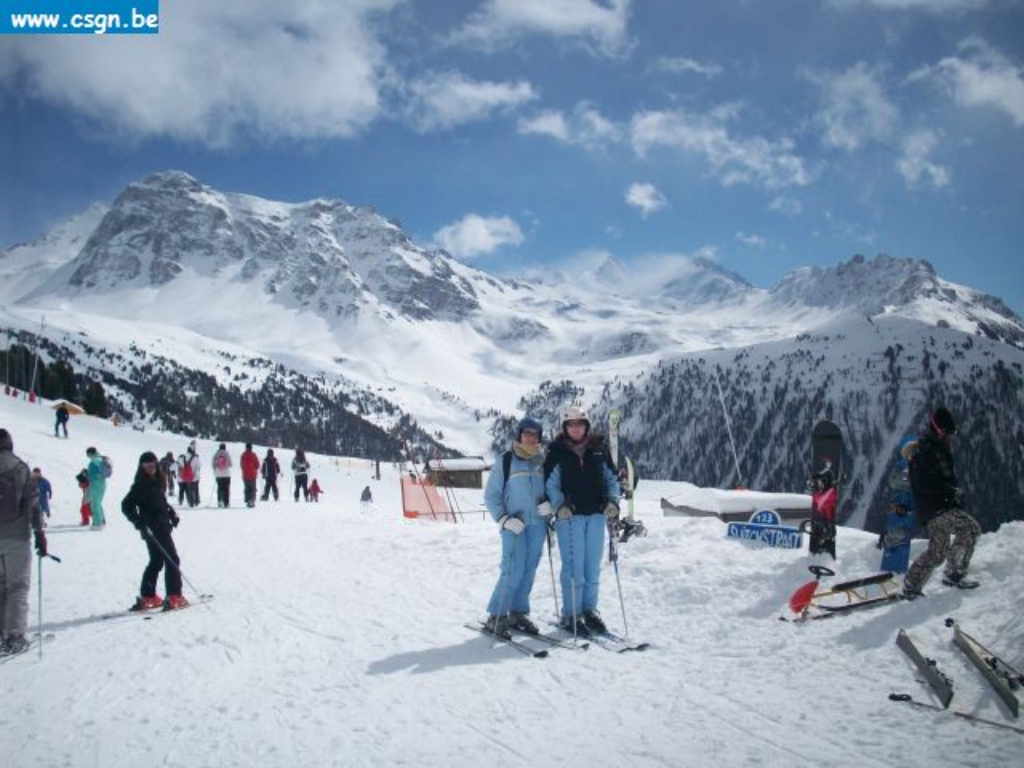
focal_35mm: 37
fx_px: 1095
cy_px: 384
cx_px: 512
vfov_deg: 38.7
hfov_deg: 50.1
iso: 80
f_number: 5.6
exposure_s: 1/1401
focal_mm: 6.2
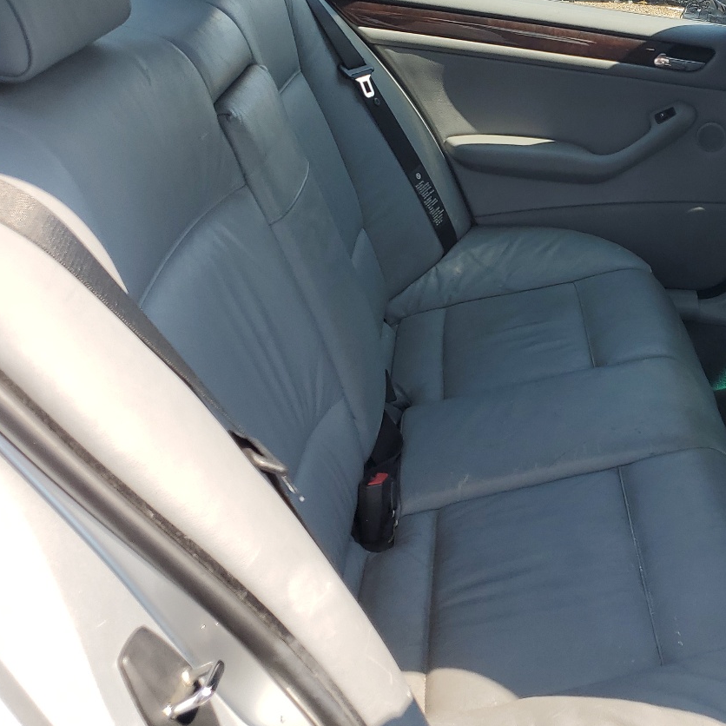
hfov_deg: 36.4
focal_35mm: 44
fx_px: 1044
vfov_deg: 38.1
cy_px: 265
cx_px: 630
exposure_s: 1/1000
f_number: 1.5
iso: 50
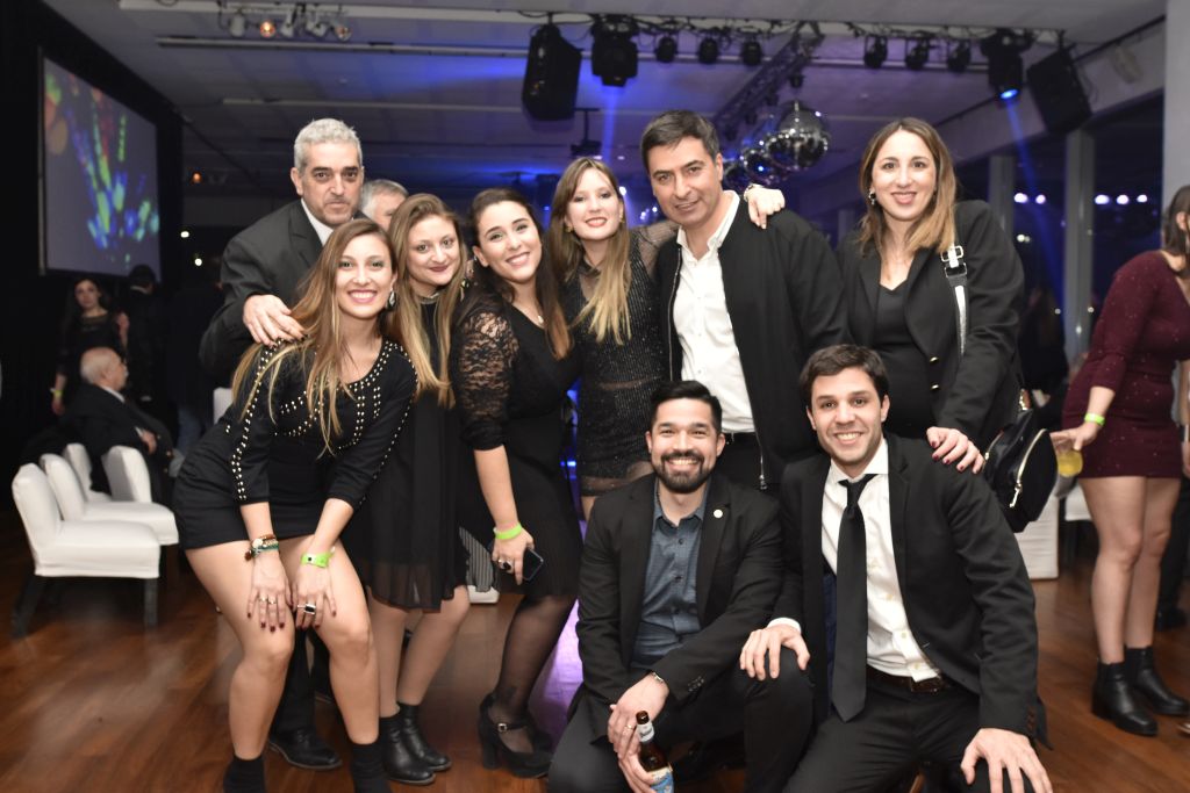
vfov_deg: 43.6
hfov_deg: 61.9
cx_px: 595
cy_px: 396
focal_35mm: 30
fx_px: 992
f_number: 3.5
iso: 1000
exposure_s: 1/125
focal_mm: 20
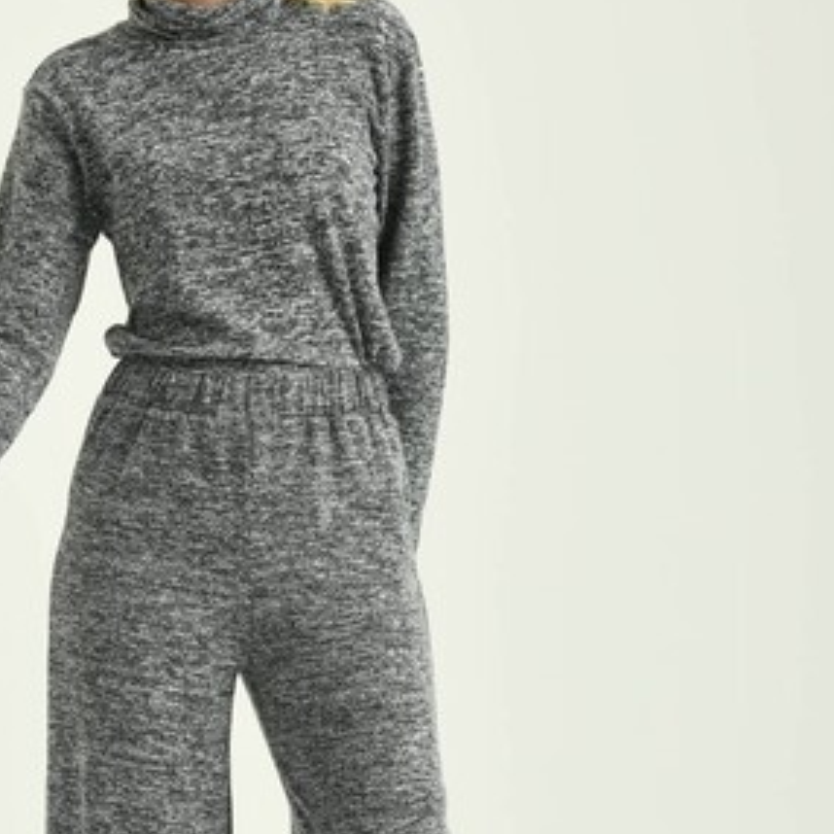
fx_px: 4252
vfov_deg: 11.2
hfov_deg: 11.2
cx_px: 242
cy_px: 607
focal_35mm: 156
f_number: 5.6
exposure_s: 1/160
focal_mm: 70
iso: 125
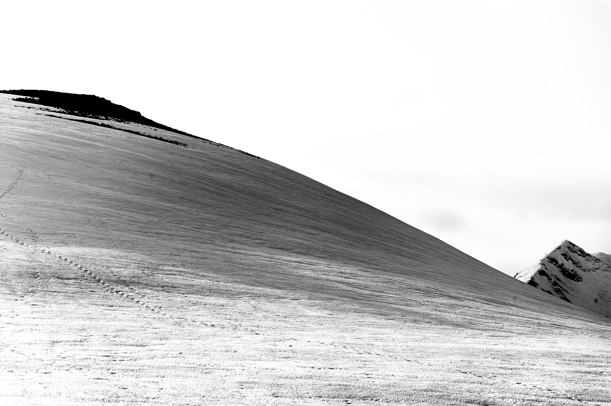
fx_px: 1899
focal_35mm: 112
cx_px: 306
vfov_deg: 12.2
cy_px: 203
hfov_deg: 18.3
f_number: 8
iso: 200
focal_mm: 112
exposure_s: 1/800
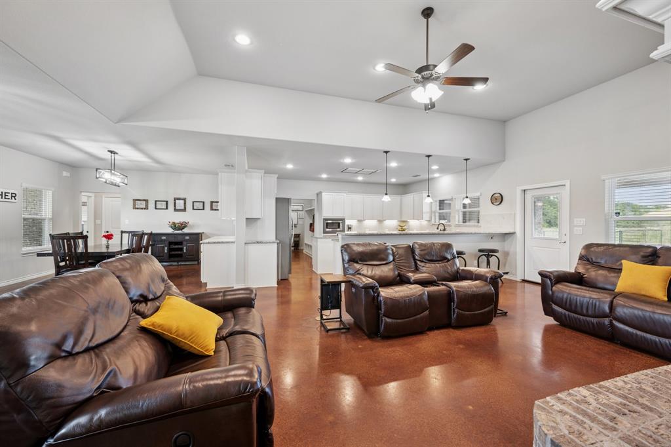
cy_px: 224
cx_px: 336
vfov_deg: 81.2
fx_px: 261
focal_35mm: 14
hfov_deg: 104.3
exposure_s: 1/5
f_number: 8
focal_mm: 14
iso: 200
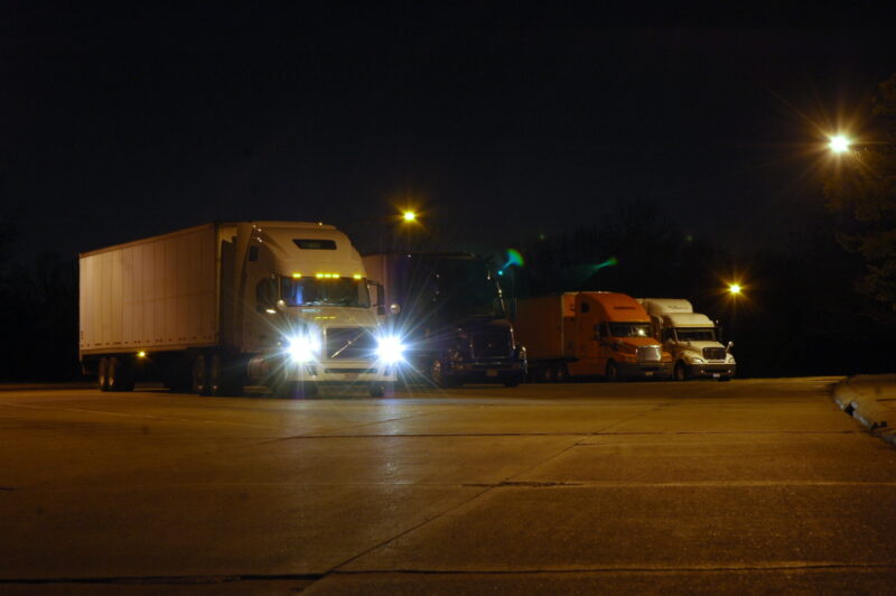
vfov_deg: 14.7
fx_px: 2313
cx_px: 448
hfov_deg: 21.9
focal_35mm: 93
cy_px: 298
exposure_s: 5
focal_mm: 62
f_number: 10
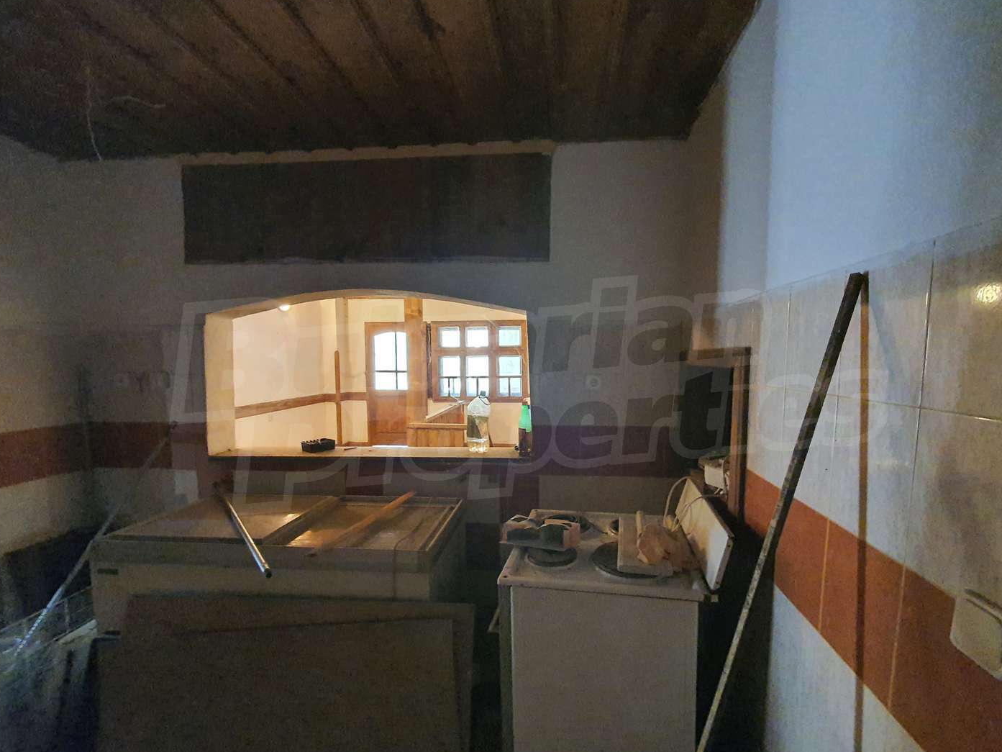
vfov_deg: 85.6
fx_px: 405
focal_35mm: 14
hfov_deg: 102.0
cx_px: 529
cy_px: 395
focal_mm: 1.8
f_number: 2.2
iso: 640
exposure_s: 1/20
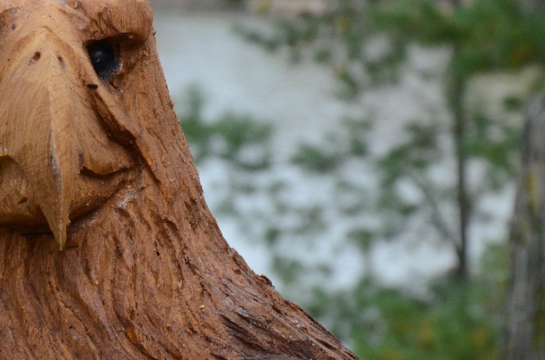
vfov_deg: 6.1
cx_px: 74
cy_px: 159
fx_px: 3398
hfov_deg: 9.1
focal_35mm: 225
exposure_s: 1/1250
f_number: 9
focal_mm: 70
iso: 2000
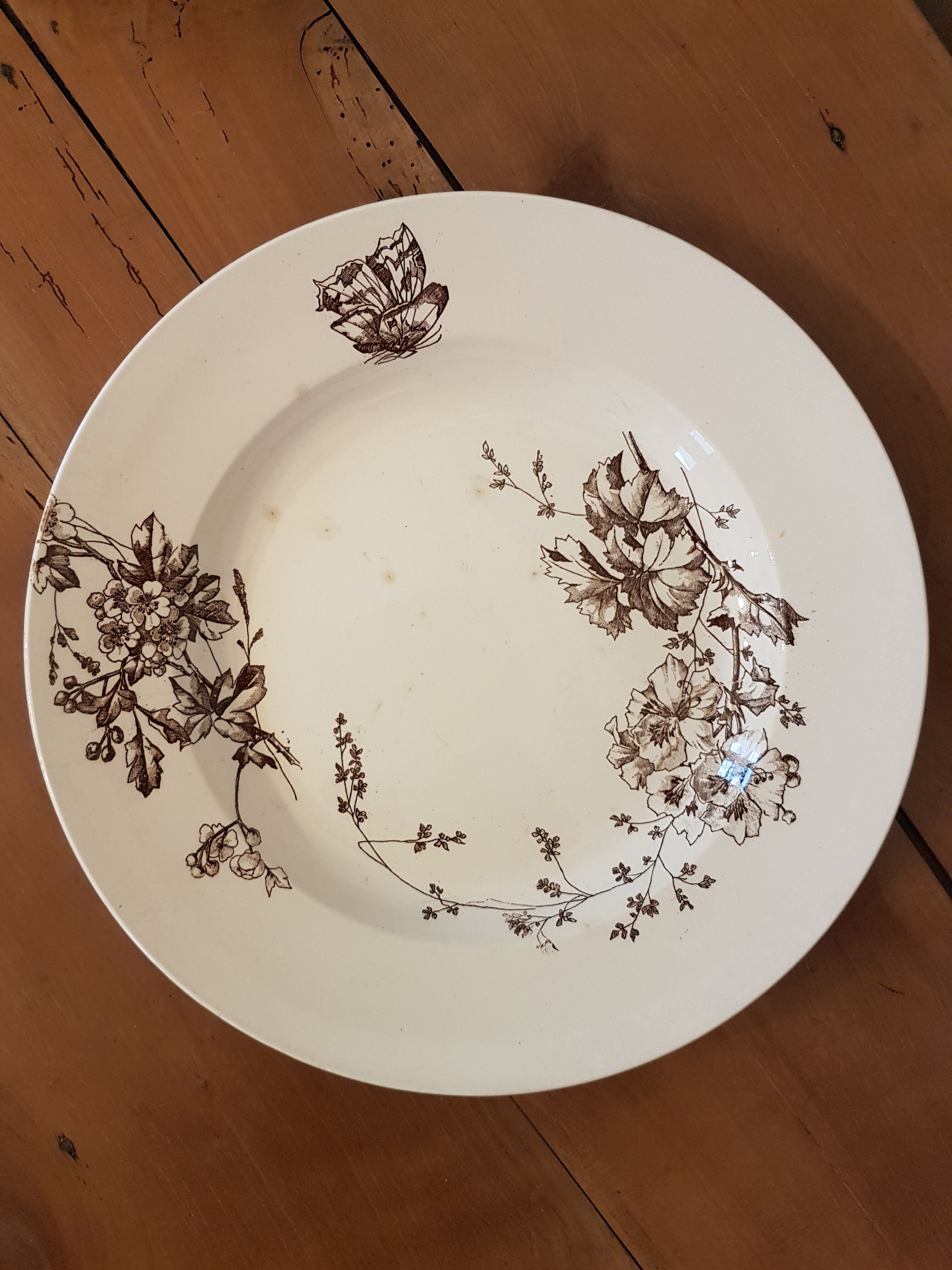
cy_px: 635
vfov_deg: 67.3
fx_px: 953
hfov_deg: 53.1
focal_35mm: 26
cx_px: 476
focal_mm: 4.2
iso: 160
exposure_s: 1/33
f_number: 1.7
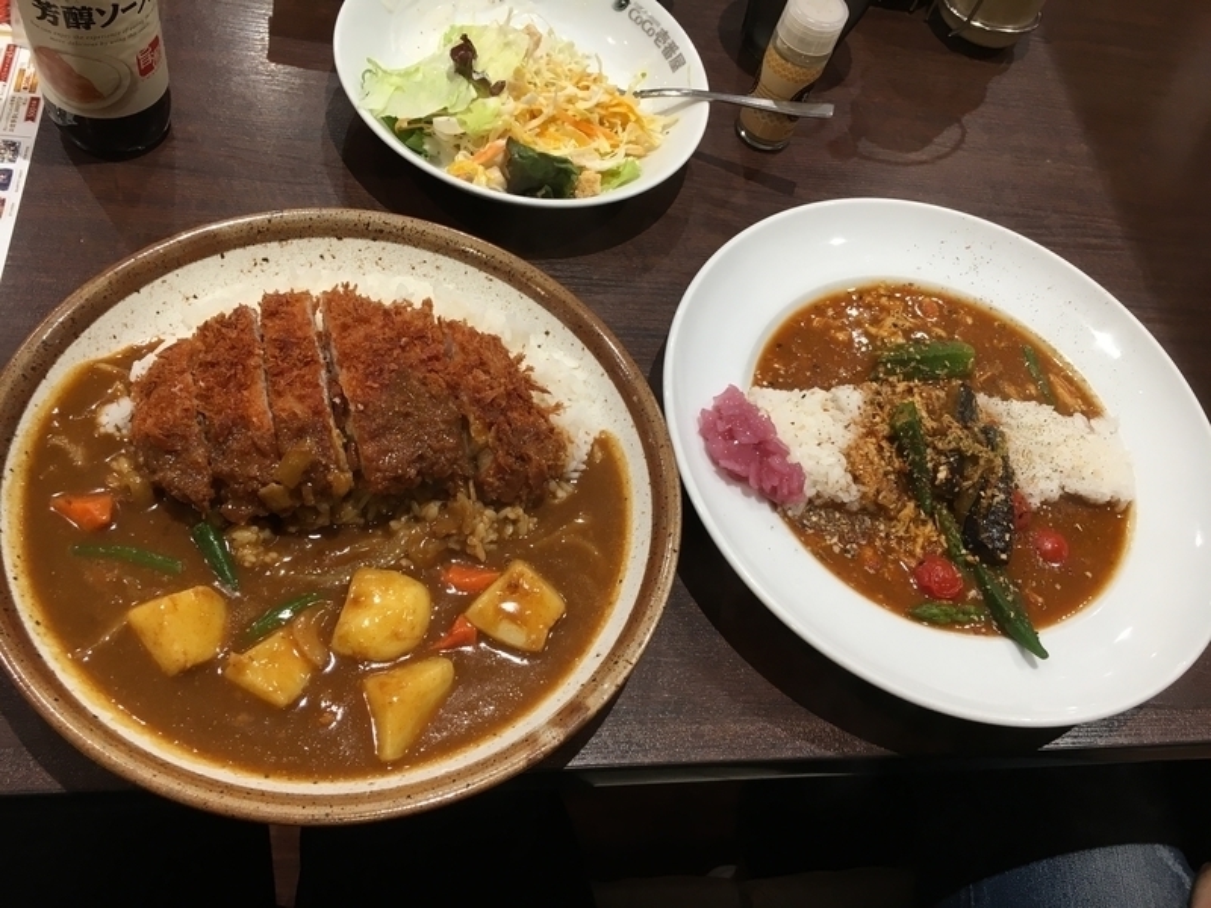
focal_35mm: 29
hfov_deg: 61.7
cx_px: 606
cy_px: 454
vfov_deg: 48.2
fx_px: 1015
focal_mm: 4.15
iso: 50
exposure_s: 1/30
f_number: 2.2
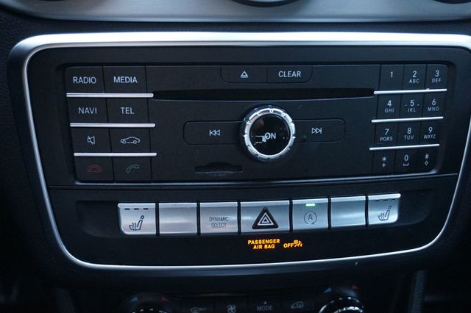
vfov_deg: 28.9
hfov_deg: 42.3
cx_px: 236
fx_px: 608
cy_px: 156
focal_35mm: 46
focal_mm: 31
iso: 2000
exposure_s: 1/60
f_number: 5
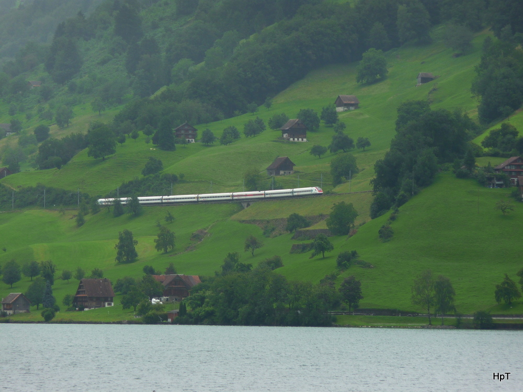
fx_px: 3989
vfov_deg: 5.6
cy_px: 196
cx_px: 262
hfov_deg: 7.5
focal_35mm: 264
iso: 125
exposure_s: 1/125
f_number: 4.9
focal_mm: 45.4
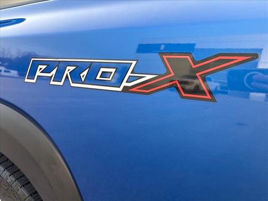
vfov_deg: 53.1
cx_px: 134
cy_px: 100
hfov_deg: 67.3
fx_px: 201
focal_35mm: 26
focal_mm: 5.96
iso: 100
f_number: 1.6
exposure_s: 1/122
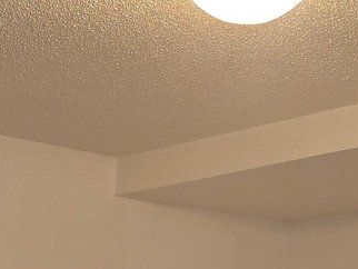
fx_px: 1118
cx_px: 163
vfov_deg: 11.8
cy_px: 586
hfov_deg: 18.2
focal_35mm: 108
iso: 125
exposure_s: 1/60
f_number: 1.7
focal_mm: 6.3
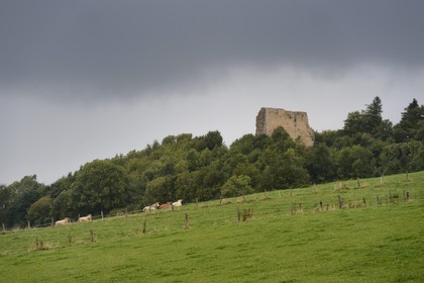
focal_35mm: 200
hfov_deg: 10.3
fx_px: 2355
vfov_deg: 6.9
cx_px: 212
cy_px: 142
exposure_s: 1/160
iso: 400
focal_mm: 200
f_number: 7.1
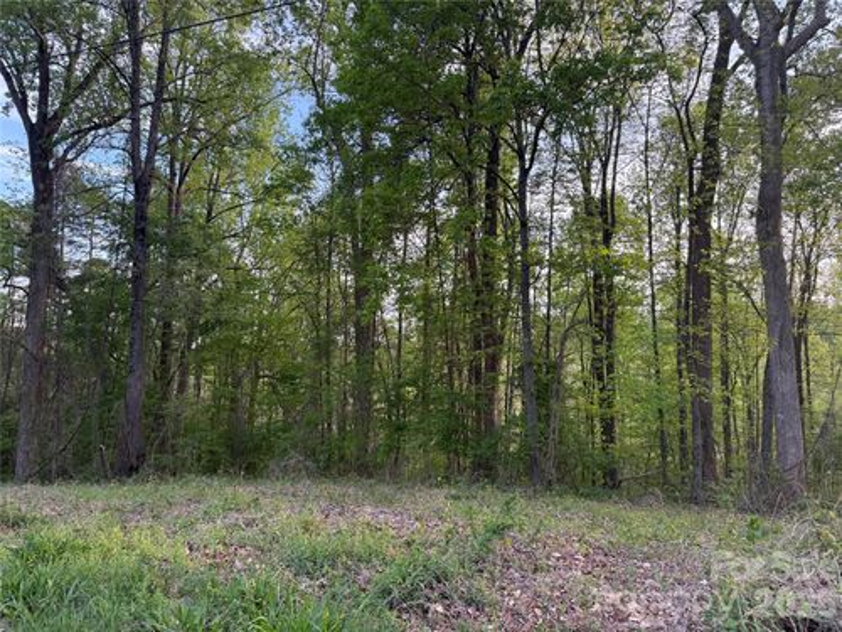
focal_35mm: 24
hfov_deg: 71.6
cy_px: 316
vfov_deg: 56.8
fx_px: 584
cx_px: 421
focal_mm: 6.76
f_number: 1.78
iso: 125
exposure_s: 1/243
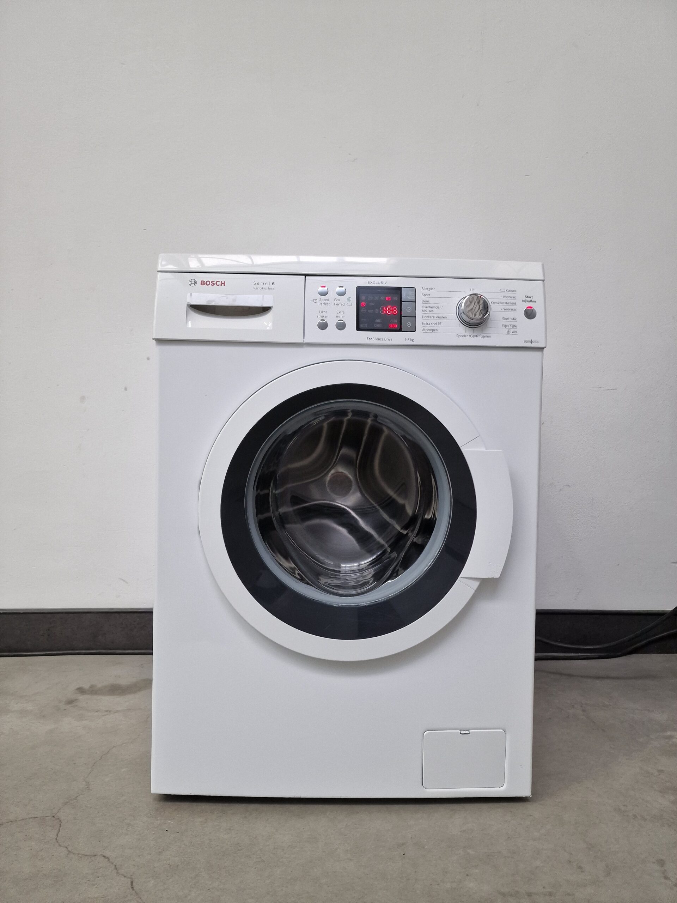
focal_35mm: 23
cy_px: 452
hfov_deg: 58.9
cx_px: 338
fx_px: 600
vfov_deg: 73.9
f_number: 1.8
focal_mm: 6.4
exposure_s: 1/100
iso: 200
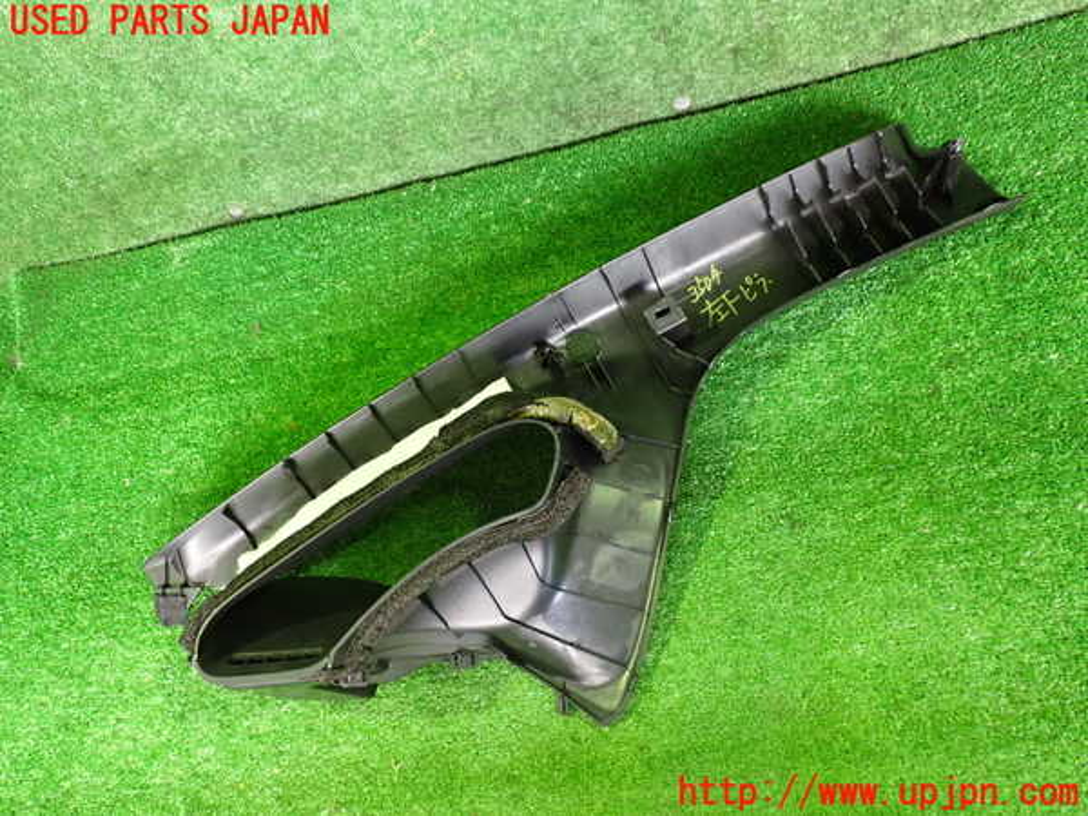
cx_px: 544
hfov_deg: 60.0
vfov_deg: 46.8
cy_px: 408
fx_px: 943
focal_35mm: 30
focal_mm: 5.4
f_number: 2.3
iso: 800
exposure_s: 1/30
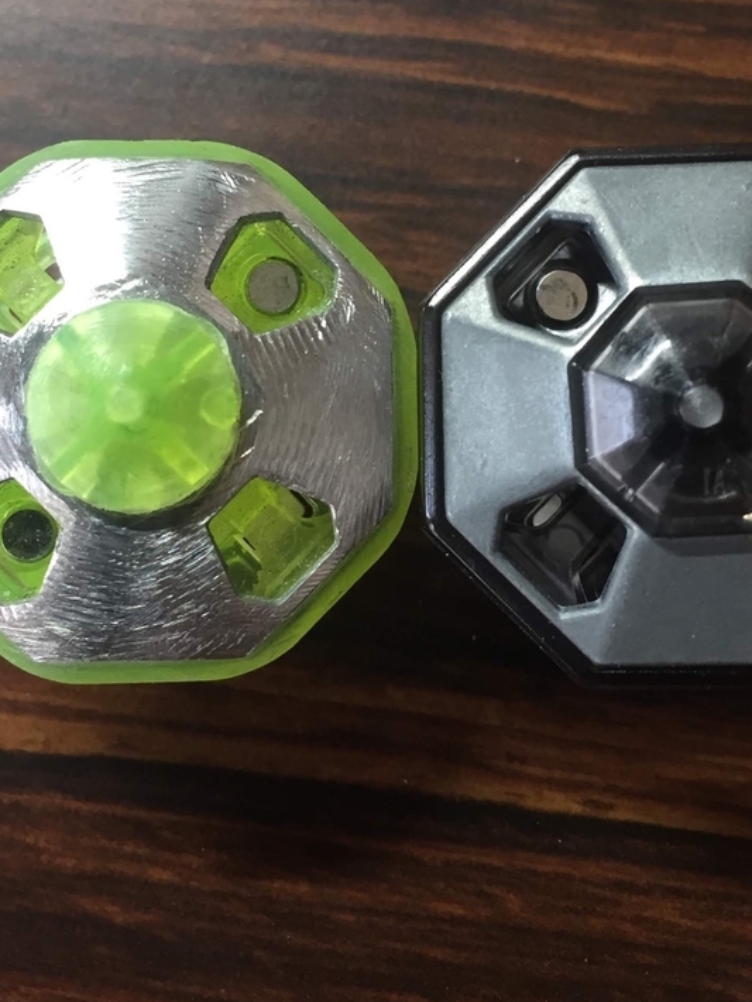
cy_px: 337
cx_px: 422
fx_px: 1418
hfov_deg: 29.7
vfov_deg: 38.5
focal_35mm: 49
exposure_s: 1/30
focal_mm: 4.15
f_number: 2.2
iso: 80
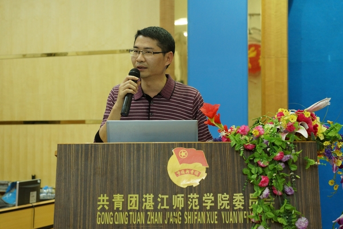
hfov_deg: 27.0
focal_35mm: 75
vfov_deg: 18.2
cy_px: 114
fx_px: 715
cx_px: 172
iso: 800
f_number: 3.5
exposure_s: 1/40
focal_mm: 50
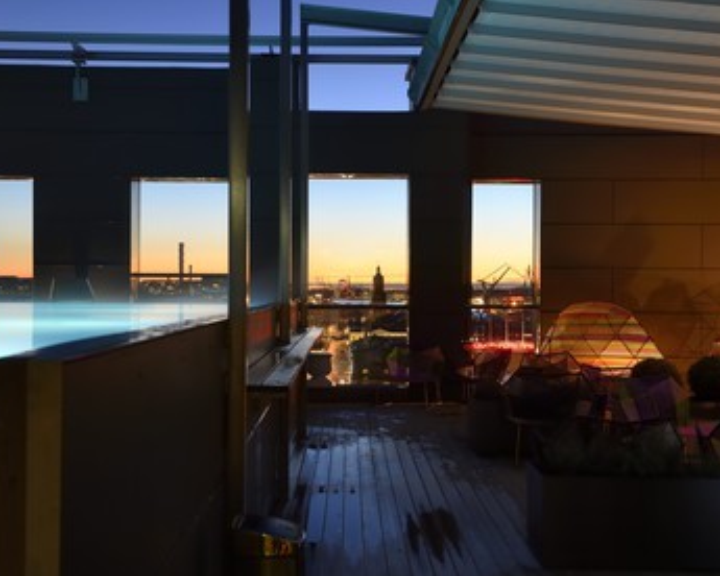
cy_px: 290
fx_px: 1023
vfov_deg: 31.5
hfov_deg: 38.8
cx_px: 346
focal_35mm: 48
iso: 400
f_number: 5
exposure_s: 1.3
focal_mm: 42
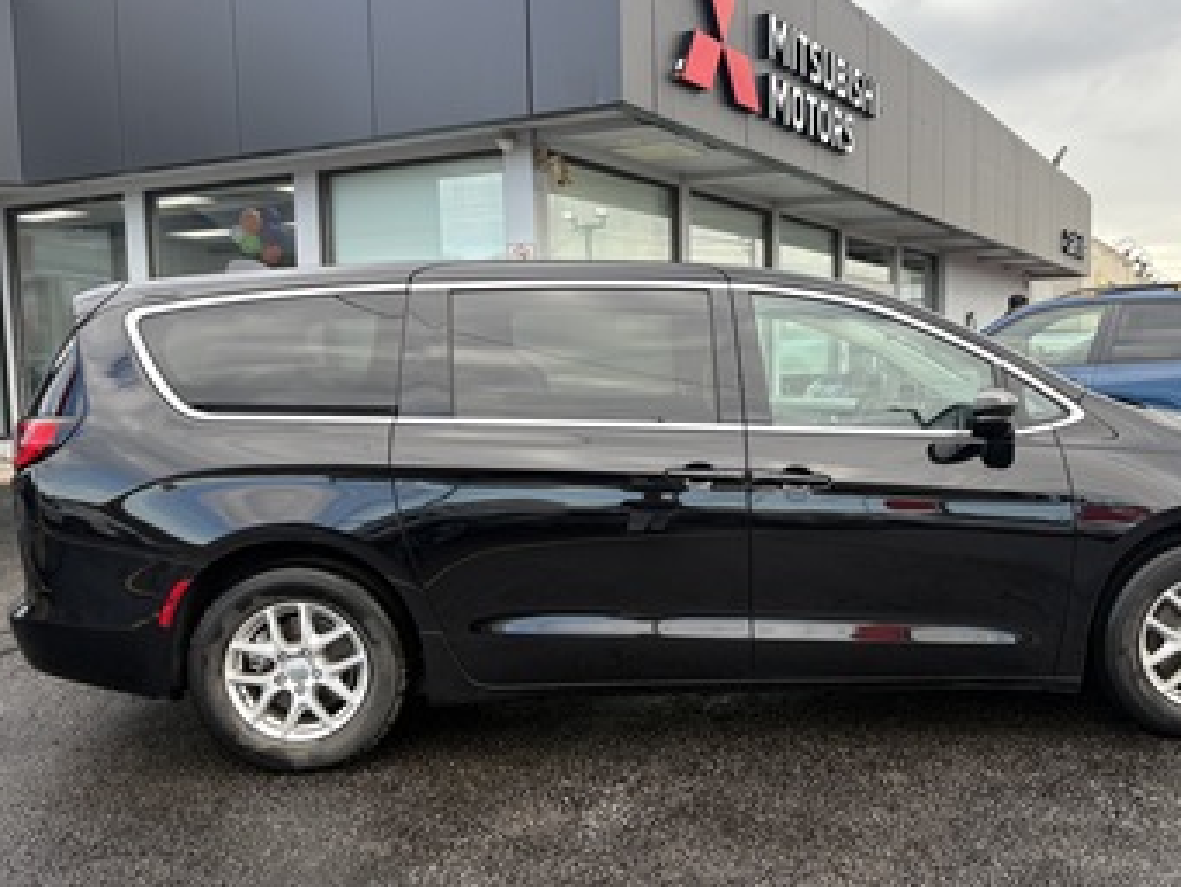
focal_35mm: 32
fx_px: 1092
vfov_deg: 44.2
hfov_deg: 56.4
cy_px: 449
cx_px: 707
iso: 64
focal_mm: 5.96
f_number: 1.6
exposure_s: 1/701
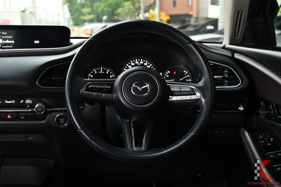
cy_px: 94
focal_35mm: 49
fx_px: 382
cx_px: 140
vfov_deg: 27.5
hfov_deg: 40.3
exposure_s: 1/45
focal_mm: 33
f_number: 5.6
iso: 400
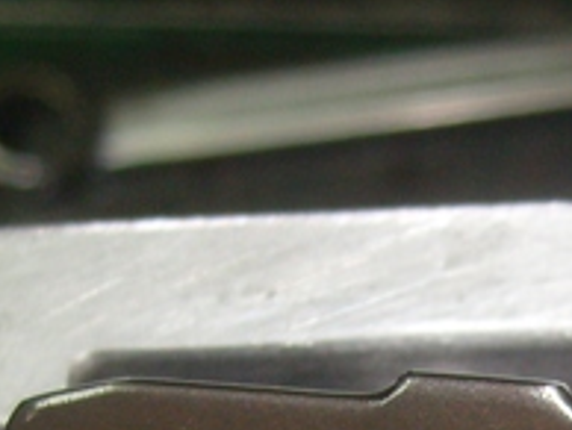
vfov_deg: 9.9
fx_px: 2382
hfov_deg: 13.6
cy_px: 716
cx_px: 510
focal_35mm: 144
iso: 100
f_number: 2.8
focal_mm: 5.8
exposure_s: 1/45
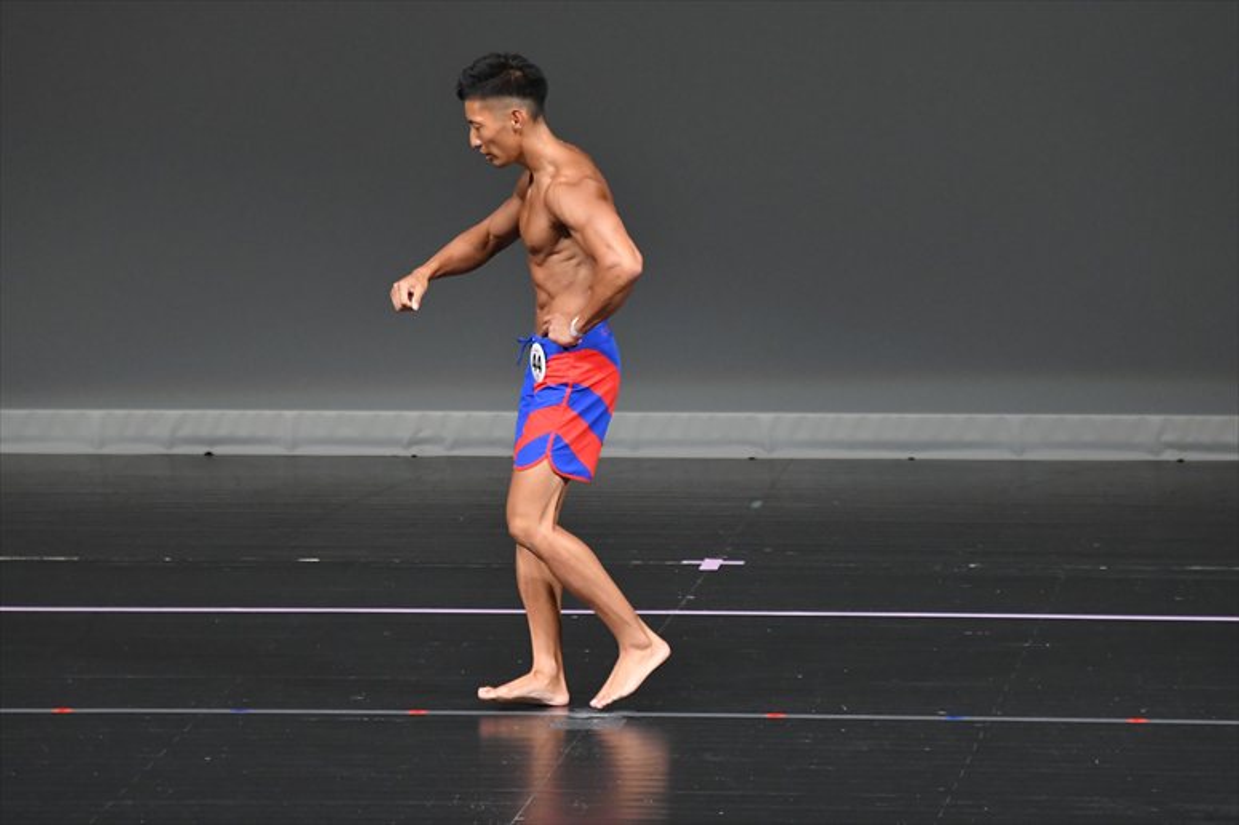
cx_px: 620
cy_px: 412
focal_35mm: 315
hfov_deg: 6.5
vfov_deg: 4.4
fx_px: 10836
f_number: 5.6
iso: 4000
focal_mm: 210
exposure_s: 1/400
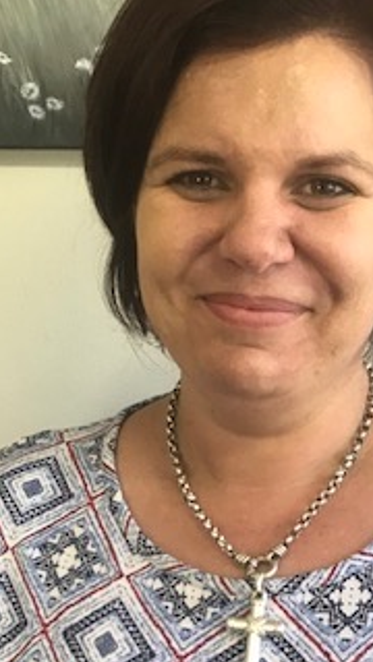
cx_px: 245
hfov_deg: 19.7
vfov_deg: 33.4
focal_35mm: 61
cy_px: 525
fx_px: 1073
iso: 32
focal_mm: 3.99
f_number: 1.8
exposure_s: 1/25
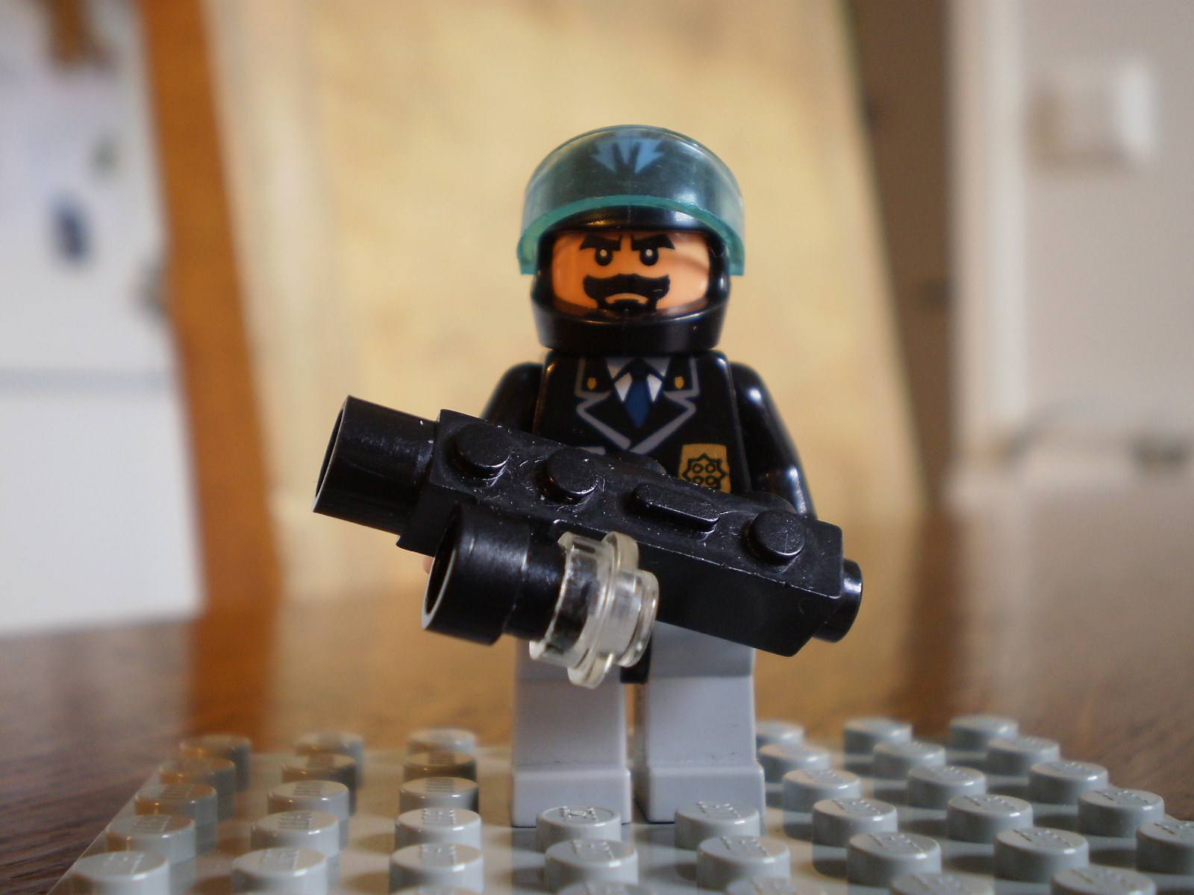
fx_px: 1449
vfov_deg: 34.3
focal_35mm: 42
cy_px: 448
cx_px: 597
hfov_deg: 44.8
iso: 125
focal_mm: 7.4
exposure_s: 1/6
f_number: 3.5
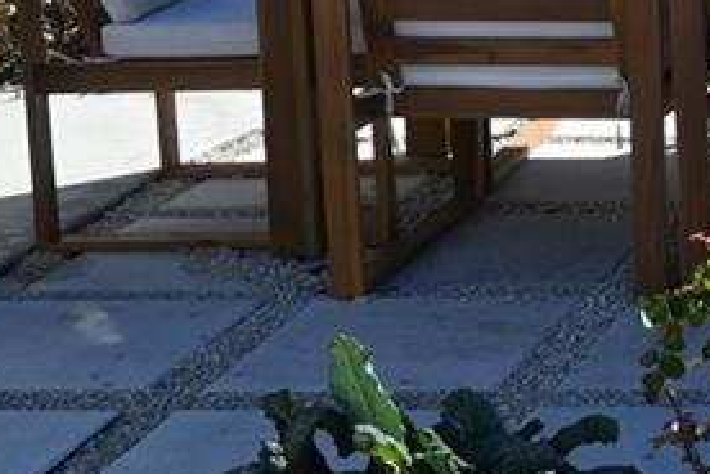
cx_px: 1446
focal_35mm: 139
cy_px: -116
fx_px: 2741
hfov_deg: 12.8
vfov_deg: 9.7
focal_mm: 16
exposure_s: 1/400
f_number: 7.1
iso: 100
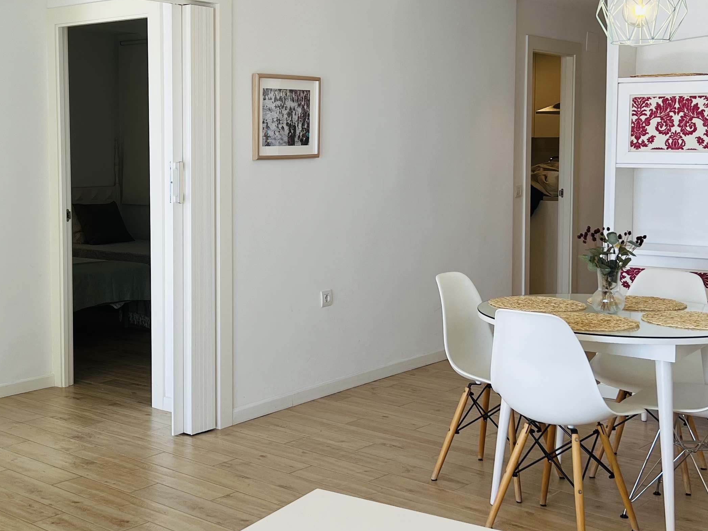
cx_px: 254
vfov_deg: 29.0
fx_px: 1022
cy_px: 206
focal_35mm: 50
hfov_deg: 37.9
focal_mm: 5.7
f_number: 1.5
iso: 50
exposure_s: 1/473
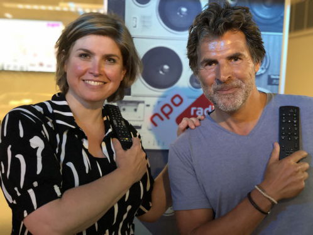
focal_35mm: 52
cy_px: 118
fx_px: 471
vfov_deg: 28.1
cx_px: 156
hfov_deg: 36.8
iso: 200
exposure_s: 1/8
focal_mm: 6
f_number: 2.4
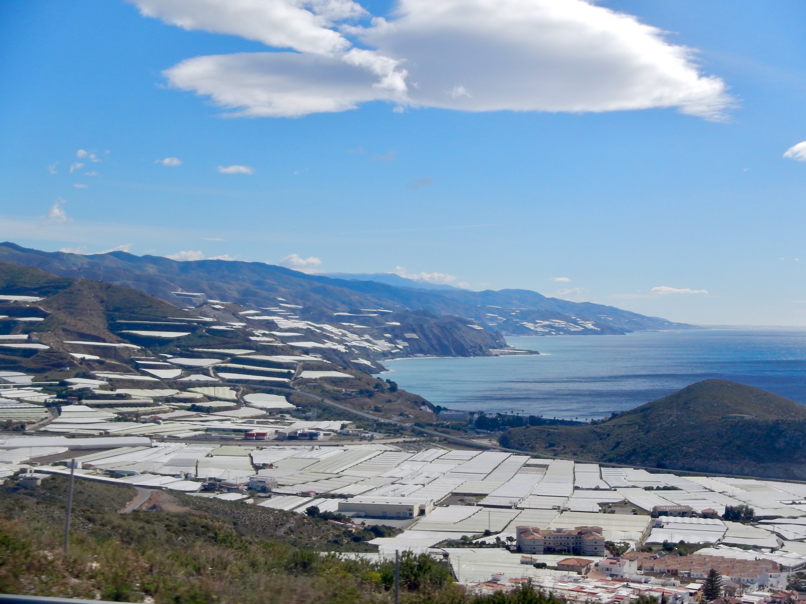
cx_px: 403
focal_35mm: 55
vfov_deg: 26.6
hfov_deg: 34.9
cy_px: 302
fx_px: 1281
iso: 125
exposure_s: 1/500
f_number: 8.3
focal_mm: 9.9
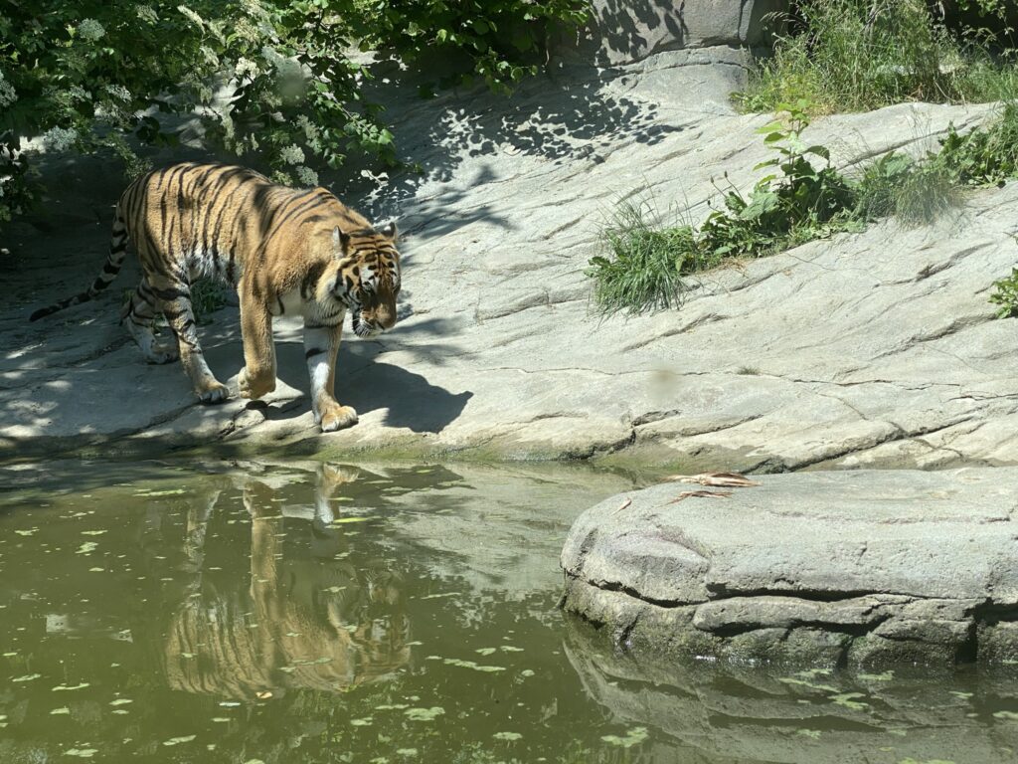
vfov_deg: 28.0
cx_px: 509
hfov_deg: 36.8
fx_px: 1529
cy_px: 382
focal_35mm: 52
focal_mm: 6
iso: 20
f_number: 2
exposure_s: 1/558
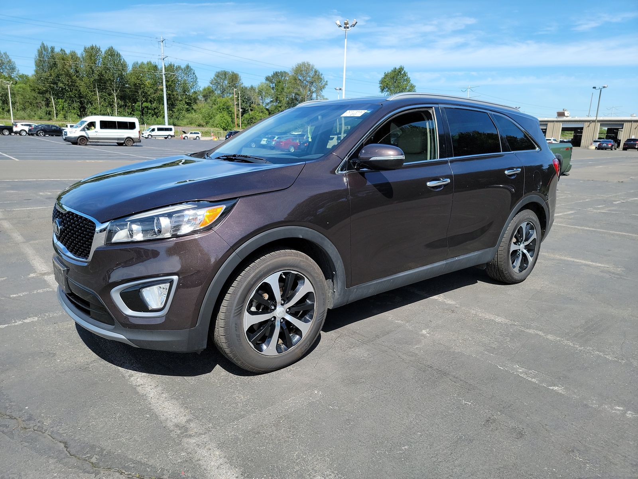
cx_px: 319
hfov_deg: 71.6
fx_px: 442
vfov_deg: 56.8
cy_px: 240
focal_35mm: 24
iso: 50
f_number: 1.8
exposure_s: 1/558
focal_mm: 6.7
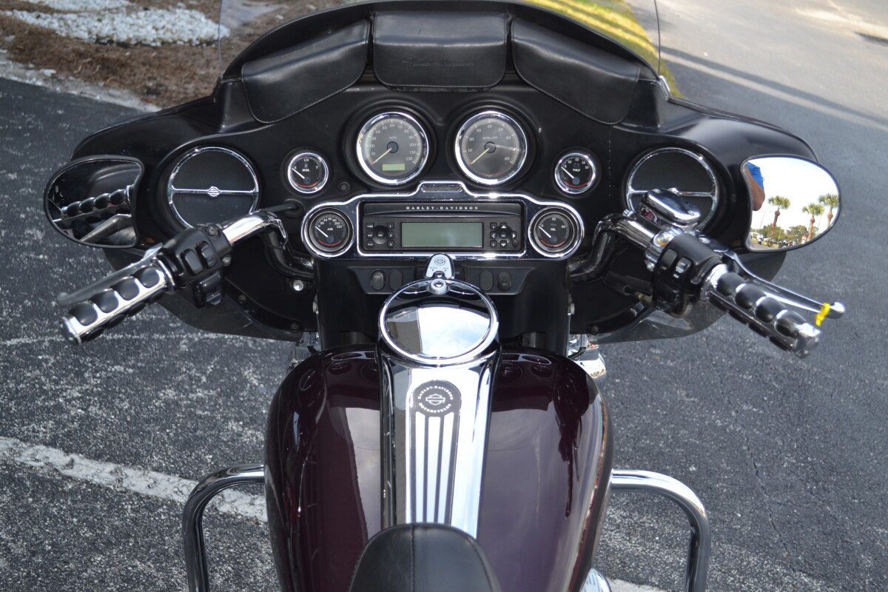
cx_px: 444
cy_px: 296
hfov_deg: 37.9
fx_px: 1295
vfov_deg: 25.8
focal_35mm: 52
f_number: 5
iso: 125
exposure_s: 1/125
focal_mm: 35
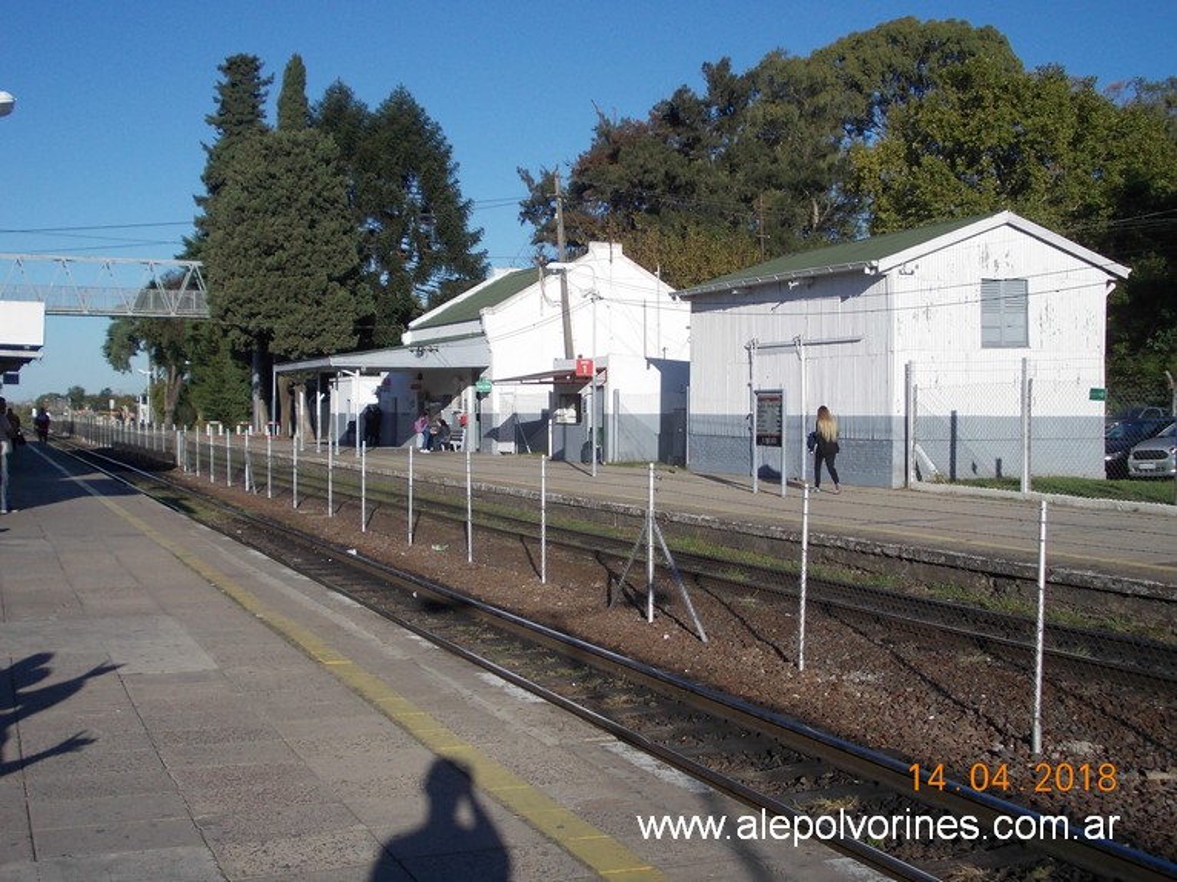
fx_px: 1462
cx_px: 588
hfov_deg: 43.9
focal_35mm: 43
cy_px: 441
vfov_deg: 33.6
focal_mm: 6.1
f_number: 6.5
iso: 80
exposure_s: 1/320
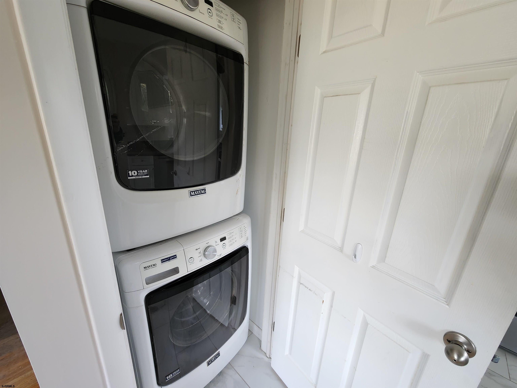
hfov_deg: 106.2
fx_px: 194
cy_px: 194
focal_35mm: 13
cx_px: 258
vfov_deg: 89.9
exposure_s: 1/60
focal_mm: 2.2
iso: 200
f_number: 2.2
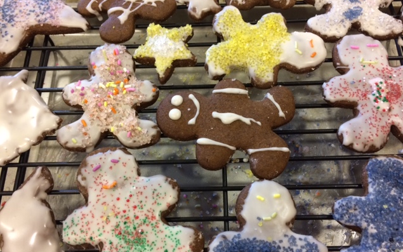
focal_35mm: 31
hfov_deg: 61.2
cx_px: 202
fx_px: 341
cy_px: 143
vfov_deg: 40.5
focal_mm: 4.15
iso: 160
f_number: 2.2
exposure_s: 1/30
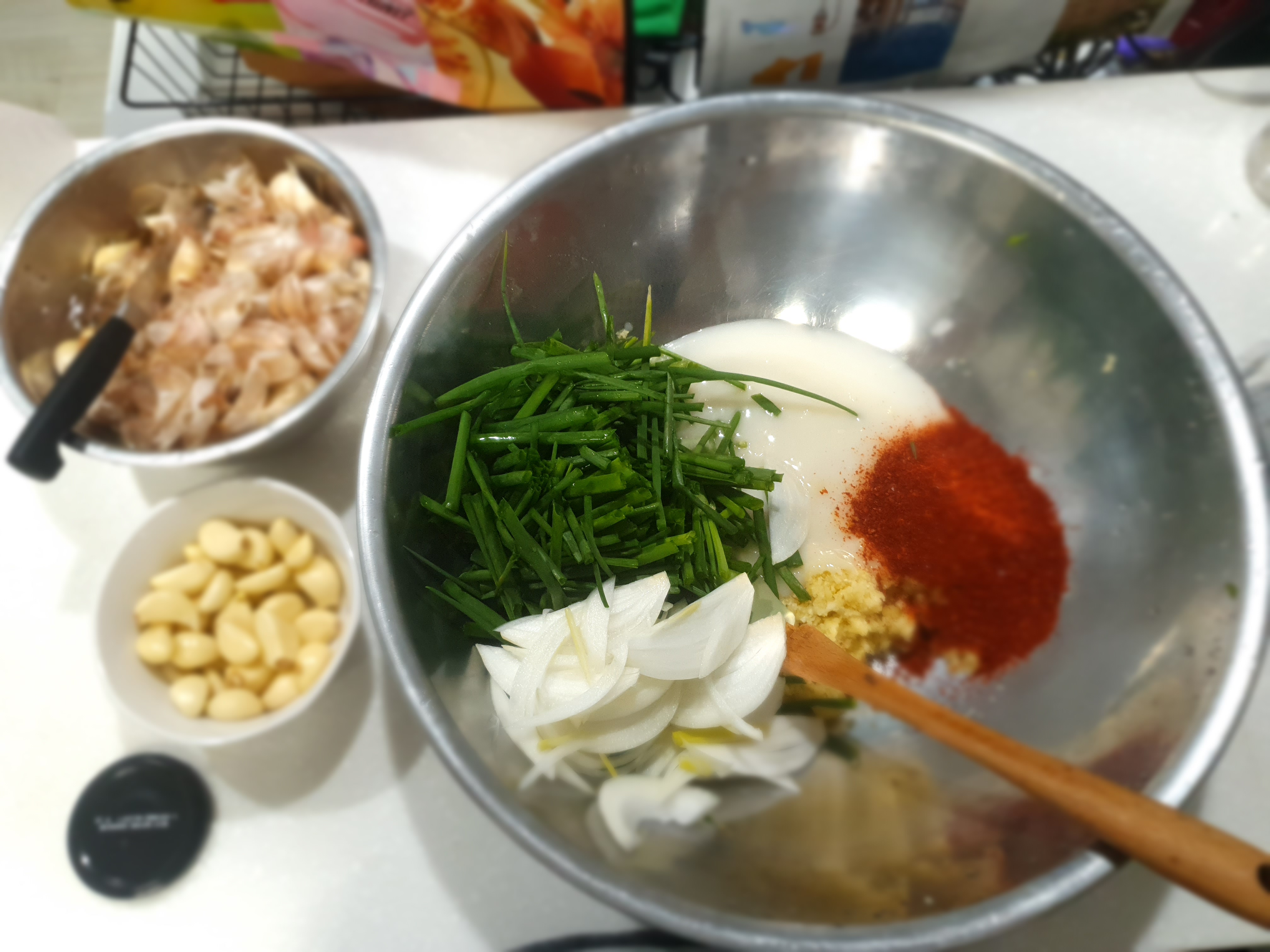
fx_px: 954
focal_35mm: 26
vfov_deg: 53.1
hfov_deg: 67.3
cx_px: 635
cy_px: 476
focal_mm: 4.32
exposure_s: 1/60
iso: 160
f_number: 1.5
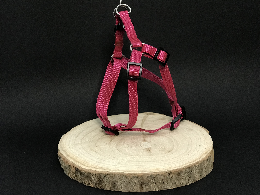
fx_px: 428
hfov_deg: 33.8
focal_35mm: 57
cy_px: 98
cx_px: 130
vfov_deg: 25.7
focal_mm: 6.6
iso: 320
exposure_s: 1/50
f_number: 2.8
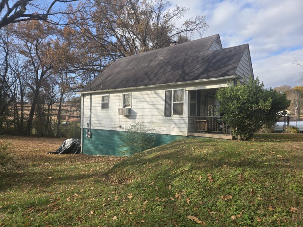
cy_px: 114
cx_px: 152
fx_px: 201
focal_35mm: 23
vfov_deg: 58.9
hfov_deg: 73.9
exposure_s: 1/927
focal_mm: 5.4
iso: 25
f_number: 1.8
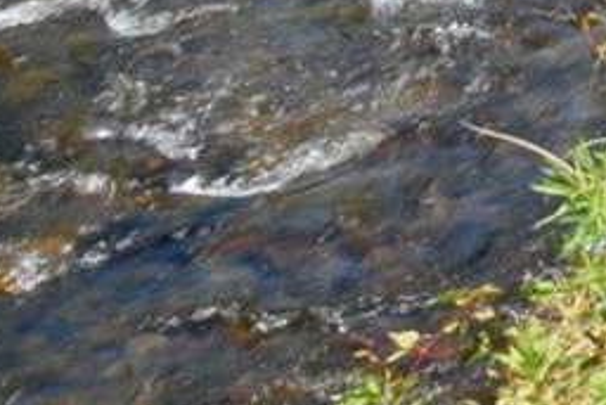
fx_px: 2021
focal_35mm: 120
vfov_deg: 10.1
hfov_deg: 12.9
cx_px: 1461
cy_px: -538
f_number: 22
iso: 100
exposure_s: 1/13
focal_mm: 10
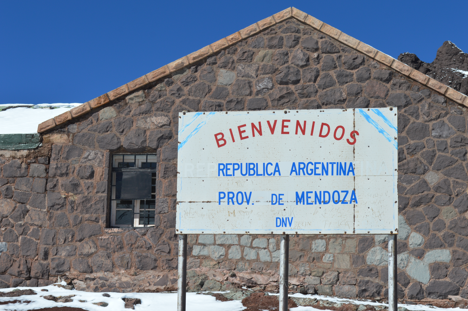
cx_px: 234
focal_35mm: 82
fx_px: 1072
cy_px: 156
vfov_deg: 16.5
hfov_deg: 24.6
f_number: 9
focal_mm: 55
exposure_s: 1/320
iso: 100
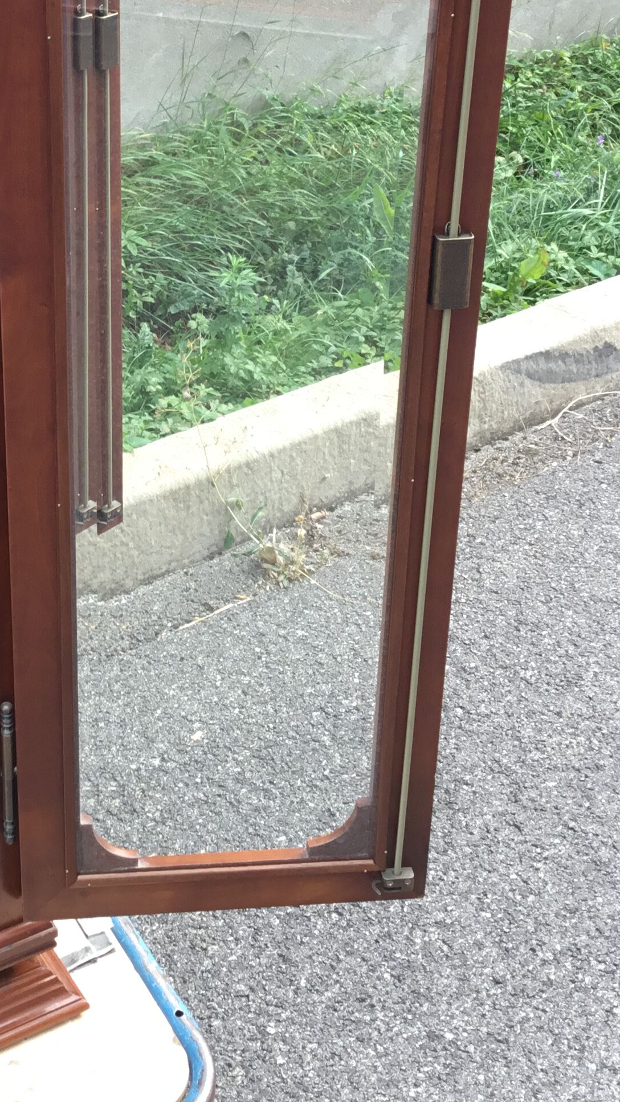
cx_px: 92
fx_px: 1666
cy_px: 282
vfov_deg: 35.8
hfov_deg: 20.7
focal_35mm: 57
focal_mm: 3.3
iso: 32
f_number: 2.4
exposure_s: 1/100
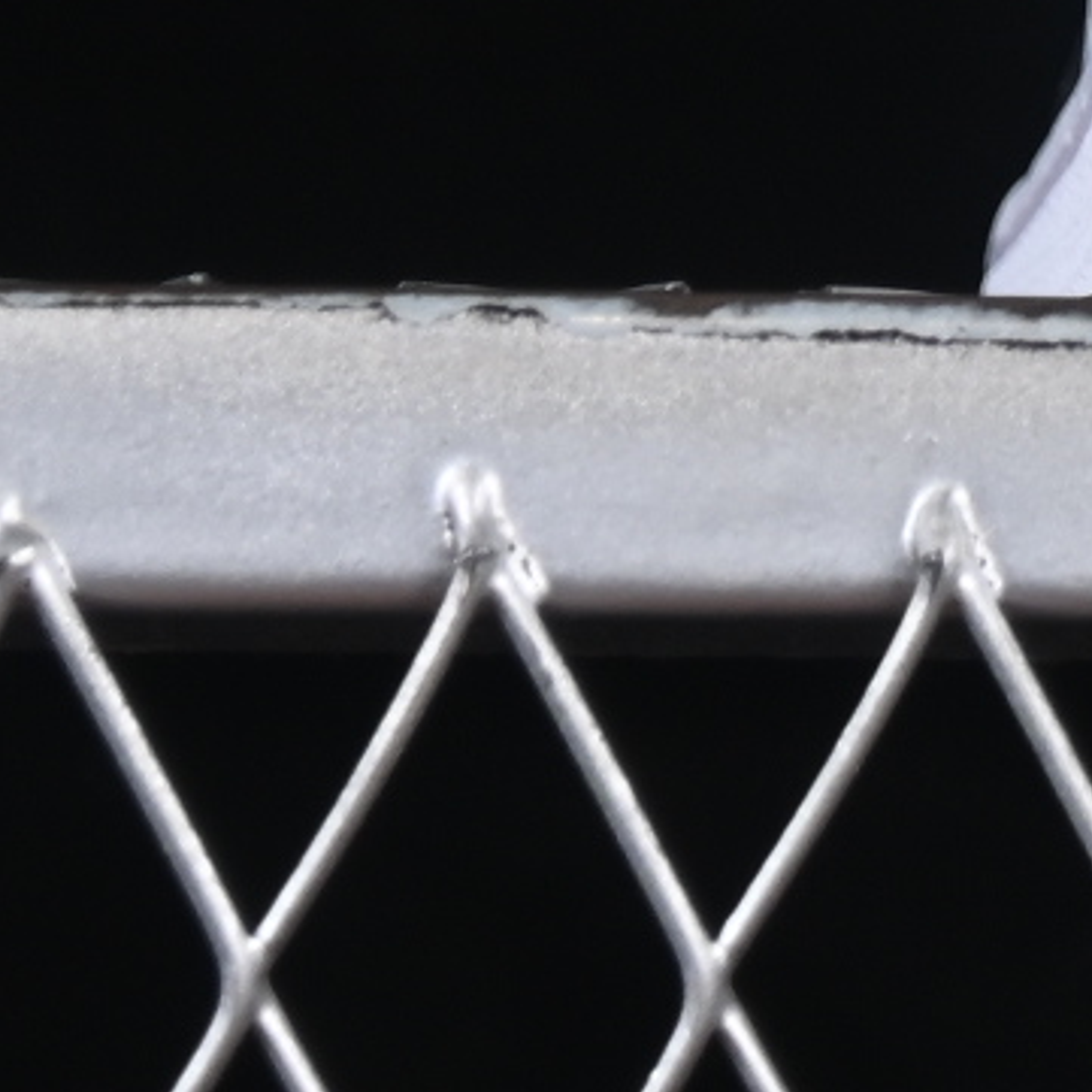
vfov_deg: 3.5
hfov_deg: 3.5
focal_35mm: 492
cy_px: -1449
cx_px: 2964
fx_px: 17560
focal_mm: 50
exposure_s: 1/60
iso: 160
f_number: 6.3
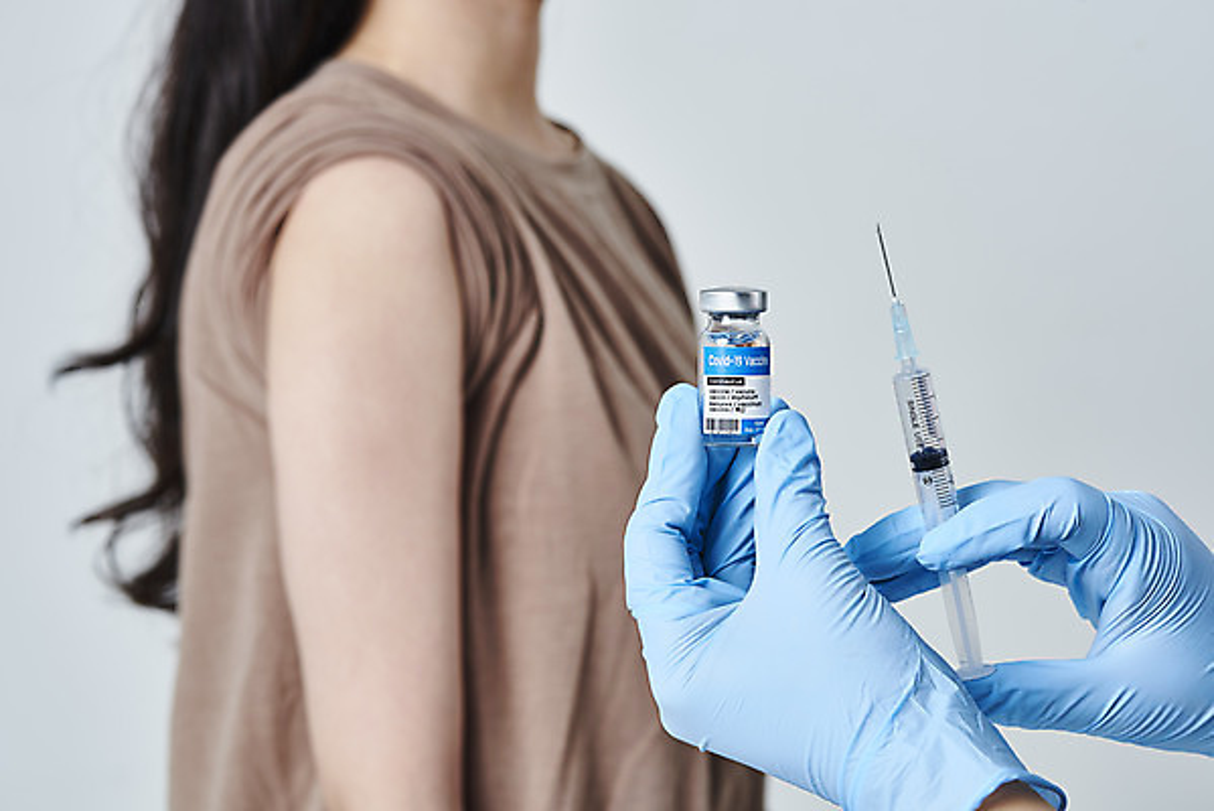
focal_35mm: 105
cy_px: 406
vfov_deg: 13.1
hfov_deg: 19.4
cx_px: 607
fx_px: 3542
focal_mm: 105
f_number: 13
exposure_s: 1/125
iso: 100
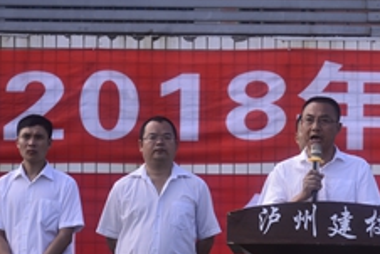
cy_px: 237
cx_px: 392
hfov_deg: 9.7
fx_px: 2218
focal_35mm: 210
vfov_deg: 6.5
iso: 100
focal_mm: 95
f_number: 8
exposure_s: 1/125
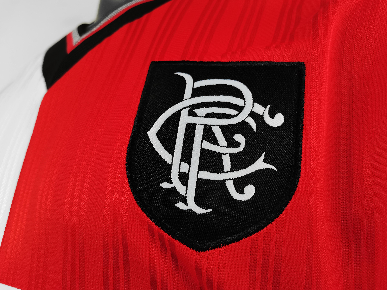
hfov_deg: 67.3
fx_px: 291
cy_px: 145
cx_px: 194
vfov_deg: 53.1
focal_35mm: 26
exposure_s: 1/100
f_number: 1.8
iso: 160
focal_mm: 5.58
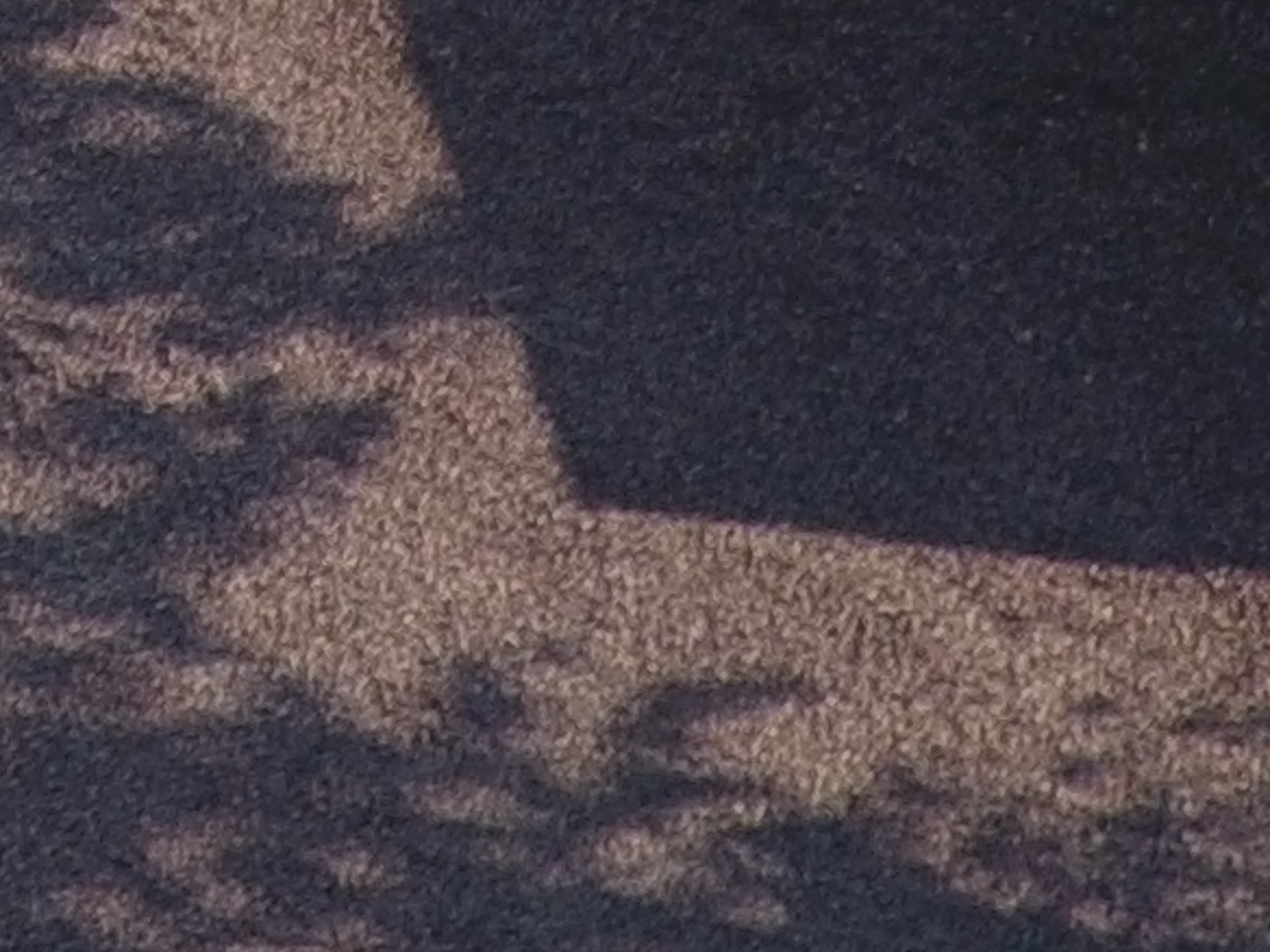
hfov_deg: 10.5
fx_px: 5026
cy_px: -2119
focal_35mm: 137
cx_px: -2457
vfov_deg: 8.6
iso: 100
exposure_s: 1/470
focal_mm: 3.61
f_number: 2.8
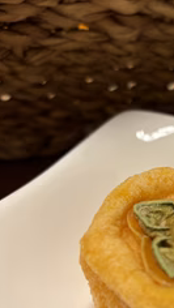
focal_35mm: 48
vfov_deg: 42.5
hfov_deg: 23.7
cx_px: 181
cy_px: 196
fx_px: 393
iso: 100
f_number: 1.6
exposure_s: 1/100
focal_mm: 5.96
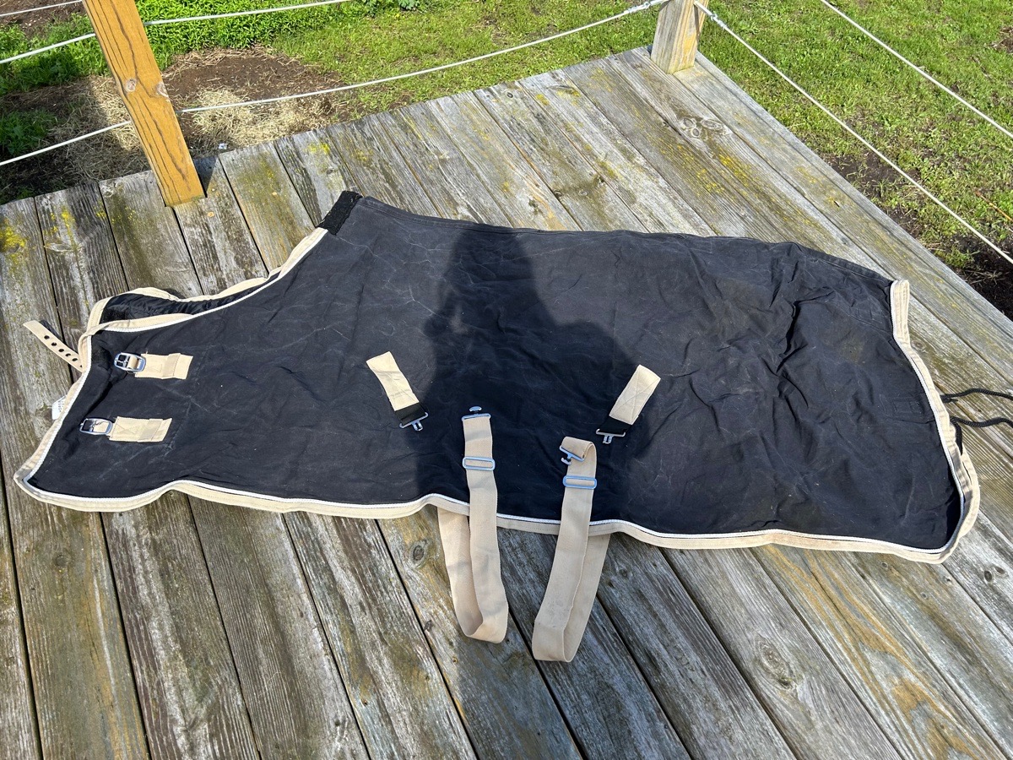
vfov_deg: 53.1
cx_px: 506
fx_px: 761
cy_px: 380
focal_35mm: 26
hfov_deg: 67.3
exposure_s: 1/1295
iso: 50
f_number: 1.5
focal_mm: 5.7
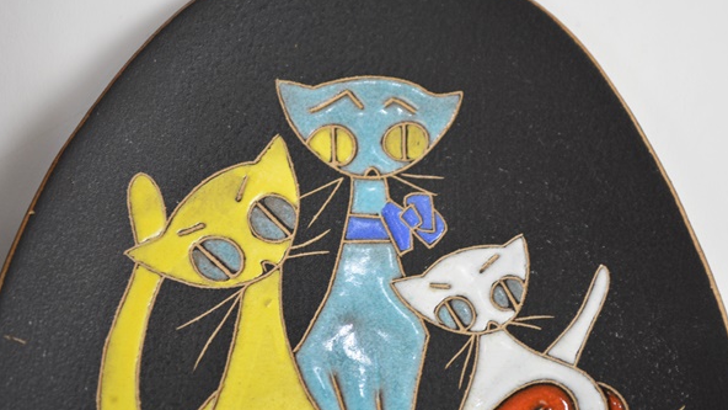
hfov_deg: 24.3
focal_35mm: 88
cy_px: 211
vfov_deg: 13.8
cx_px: 368
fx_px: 1690
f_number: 5.6
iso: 500
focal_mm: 55
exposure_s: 1/60
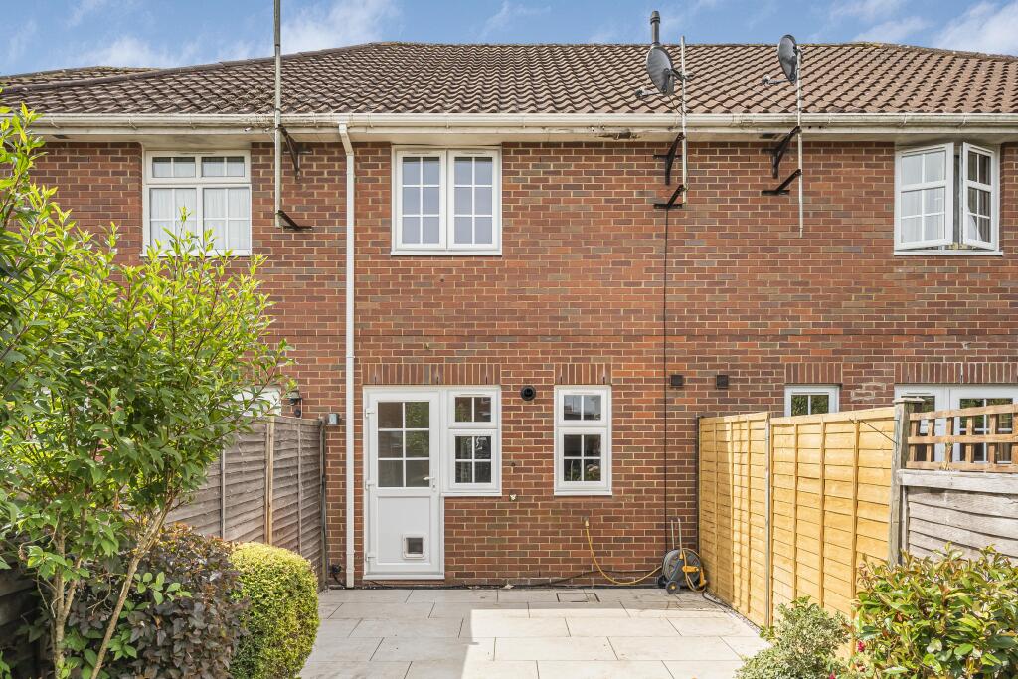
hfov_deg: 74.9
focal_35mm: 24
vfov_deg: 54.1
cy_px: 340
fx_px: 665
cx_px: 509
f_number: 9
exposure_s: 1/200
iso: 800
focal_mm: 23.5
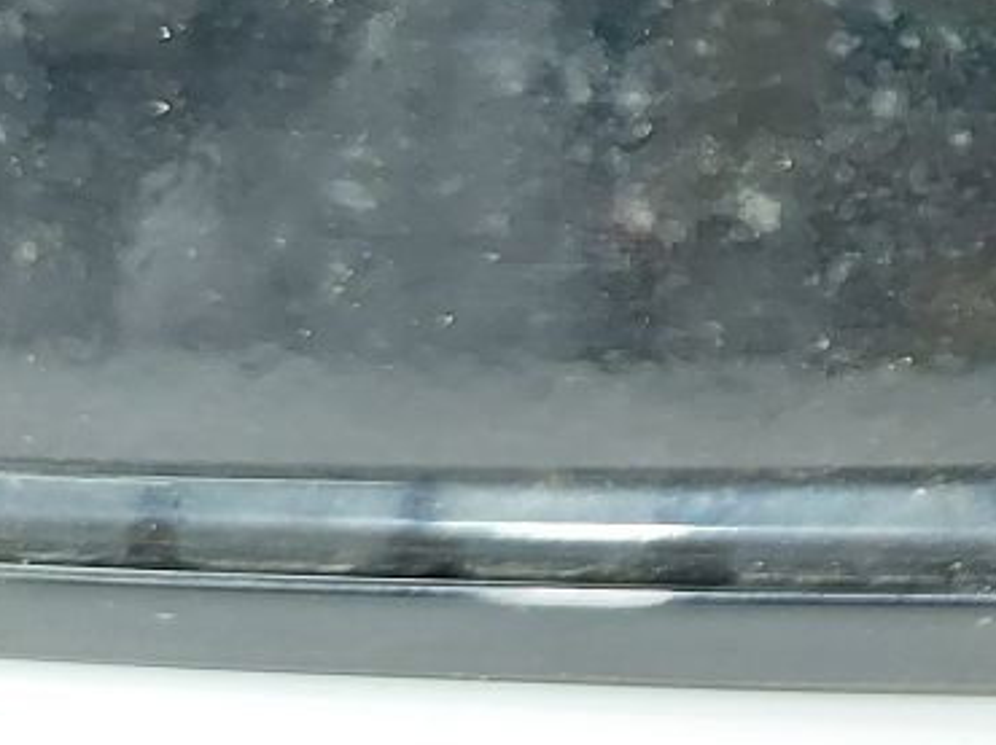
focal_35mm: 90
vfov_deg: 15.9
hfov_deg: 18.2
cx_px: 1678
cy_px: -81
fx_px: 2588
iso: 320
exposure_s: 1/25
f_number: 1.8
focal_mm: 5.23
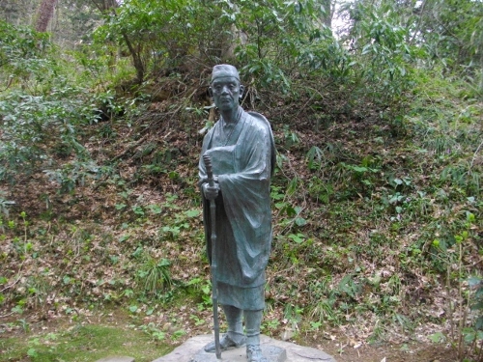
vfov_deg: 44.2
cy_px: 181
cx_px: 242
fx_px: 446
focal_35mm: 32
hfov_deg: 56.8
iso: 327
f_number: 2.9
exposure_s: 1/100
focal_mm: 5.7
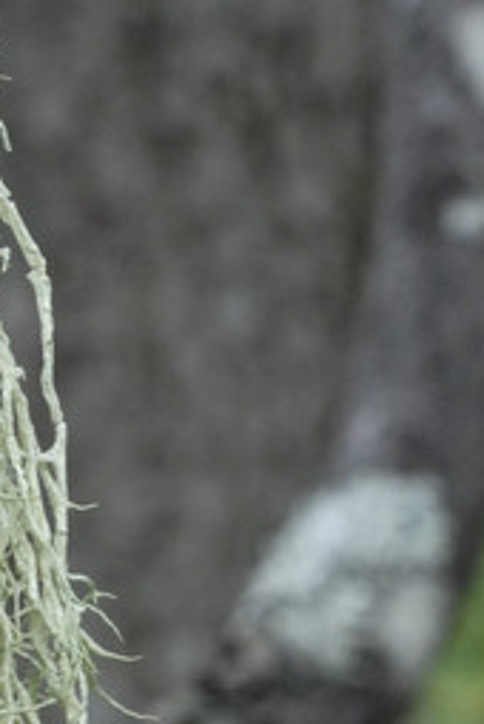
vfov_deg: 5.8
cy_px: 530
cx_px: -61
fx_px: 7119
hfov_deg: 3.9
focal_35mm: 354
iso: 400
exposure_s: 1/30
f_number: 20
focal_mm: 60
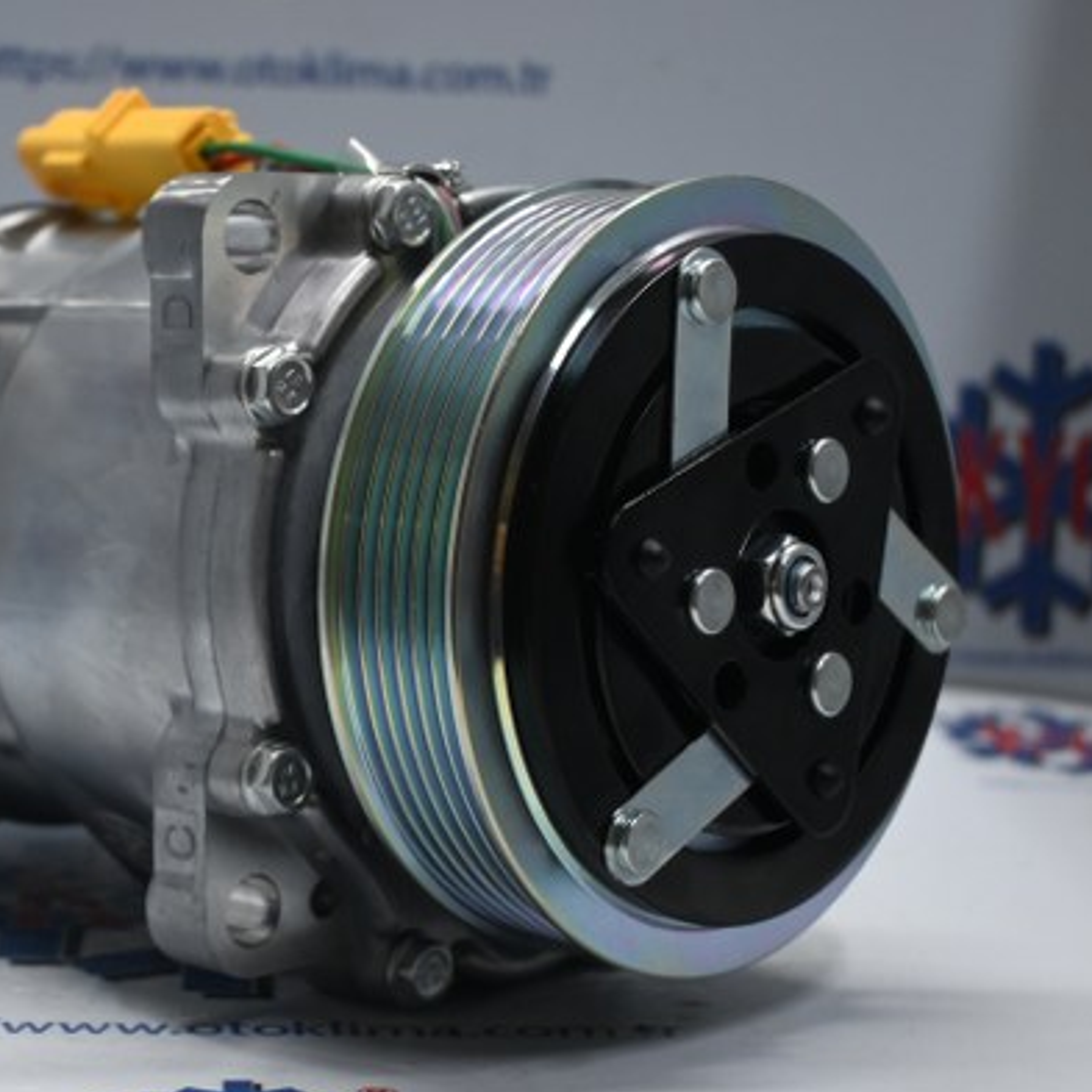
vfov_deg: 23.4
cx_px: 272
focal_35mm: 74
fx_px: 2641
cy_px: 550
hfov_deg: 23.1
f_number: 5.6
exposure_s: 1/60
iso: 800
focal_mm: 38
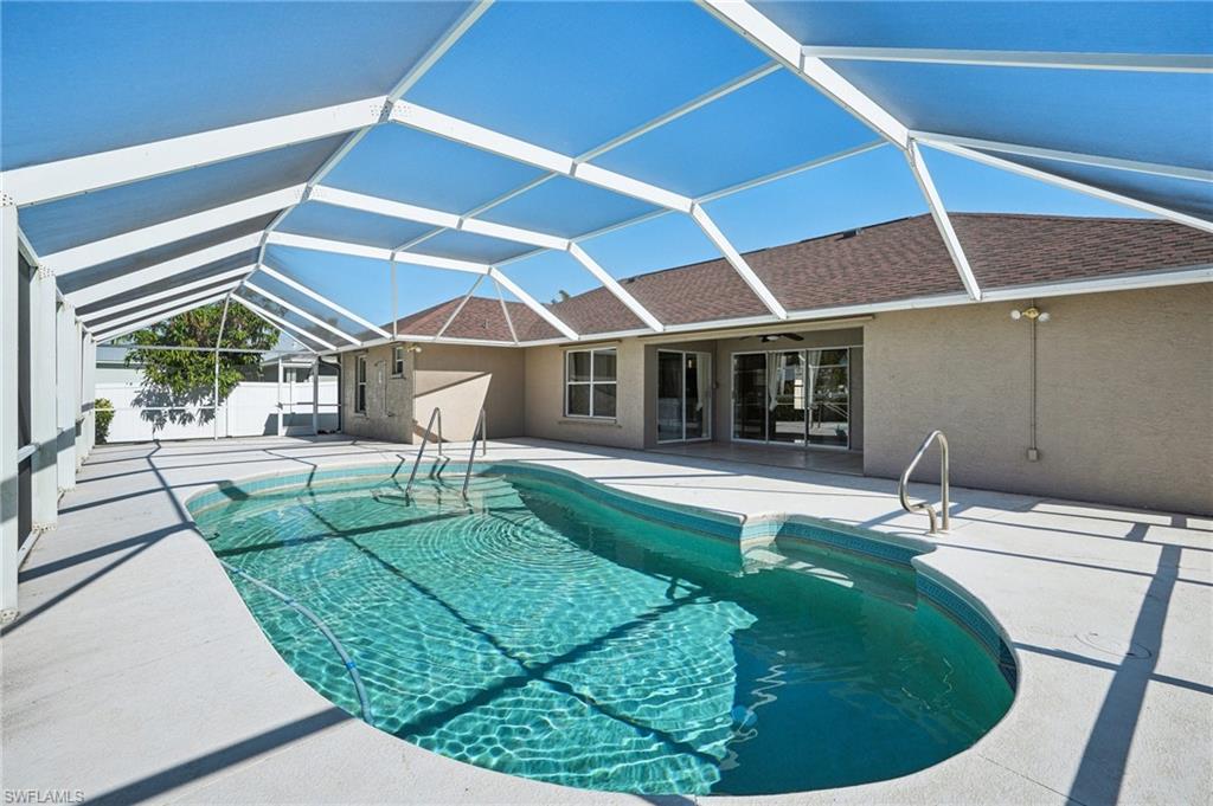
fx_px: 539
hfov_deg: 96.8
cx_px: 606
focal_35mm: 16
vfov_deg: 73.7
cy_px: 403
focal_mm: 16
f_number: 8
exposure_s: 1/1000
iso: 400
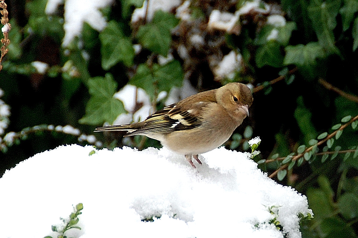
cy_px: 119
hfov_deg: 6.9
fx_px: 2981
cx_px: 179
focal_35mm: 300
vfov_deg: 4.6
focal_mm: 200
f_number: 5.6
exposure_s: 1/100
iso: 400
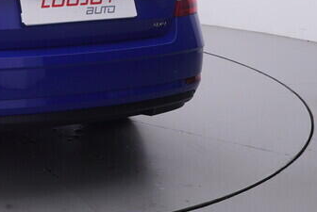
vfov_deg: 19.3
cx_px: -55
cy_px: -1
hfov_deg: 26.4
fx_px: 604
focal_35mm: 69
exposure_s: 1/80
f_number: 5
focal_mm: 15
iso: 200
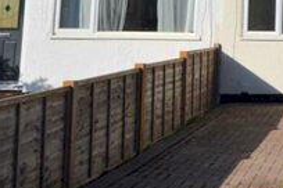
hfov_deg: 18.3
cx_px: 384
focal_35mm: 103
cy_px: -100
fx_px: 810
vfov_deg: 12.6
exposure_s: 1/800
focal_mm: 20
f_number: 14
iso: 800
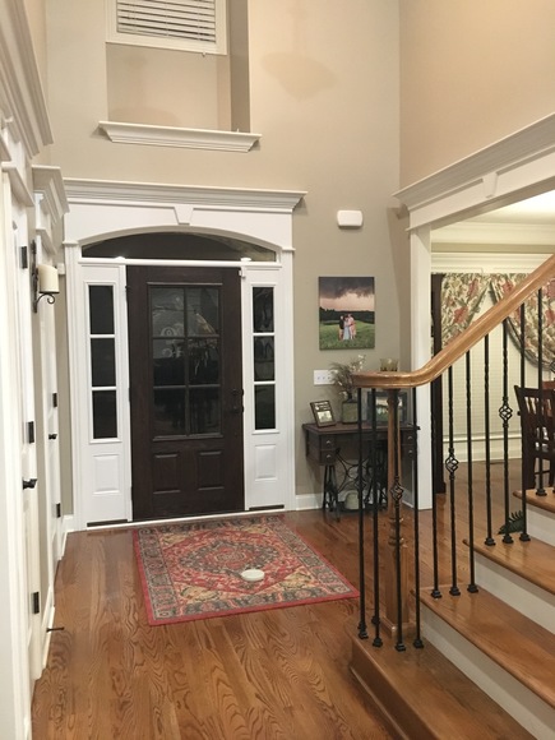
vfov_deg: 61.7
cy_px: 370
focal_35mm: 29
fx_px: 620
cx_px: 278
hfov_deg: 48.2
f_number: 2.2
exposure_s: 1/15
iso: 320
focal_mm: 4.15
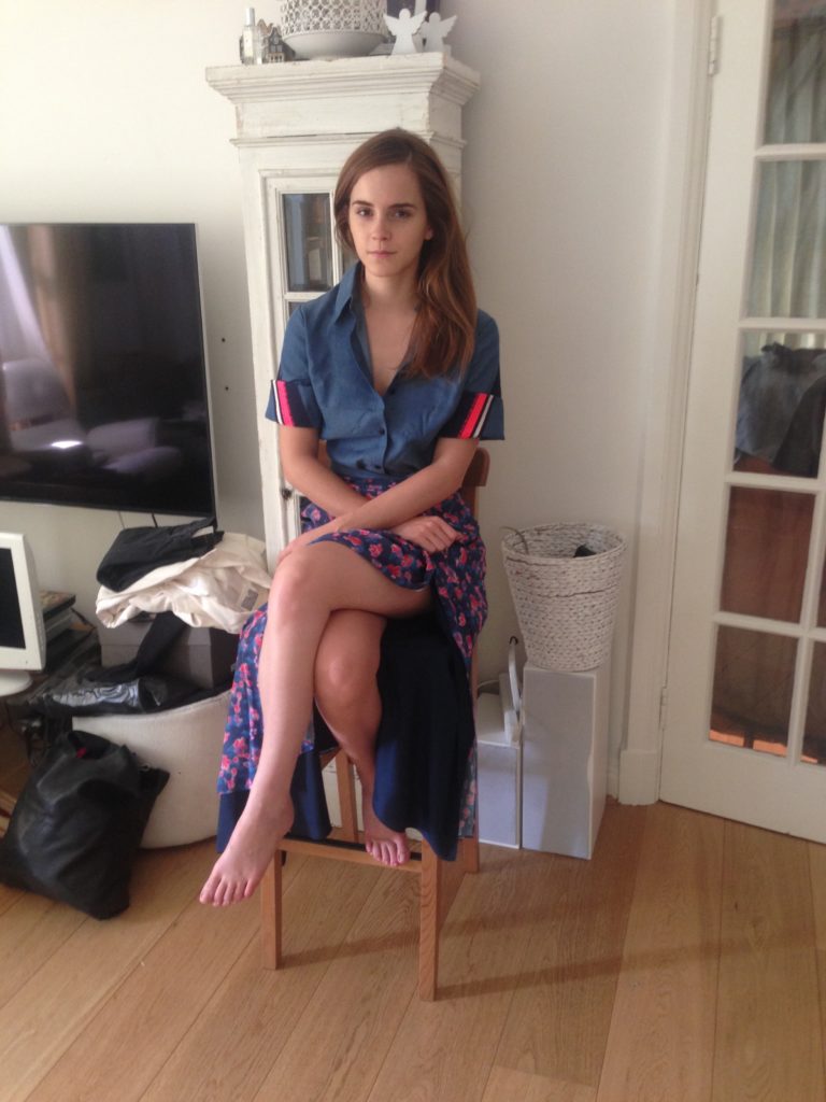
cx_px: 413
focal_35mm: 33
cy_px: 551
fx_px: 1050
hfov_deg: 42.9
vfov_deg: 55.4
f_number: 2.4
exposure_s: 1/20
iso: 125
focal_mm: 4.12
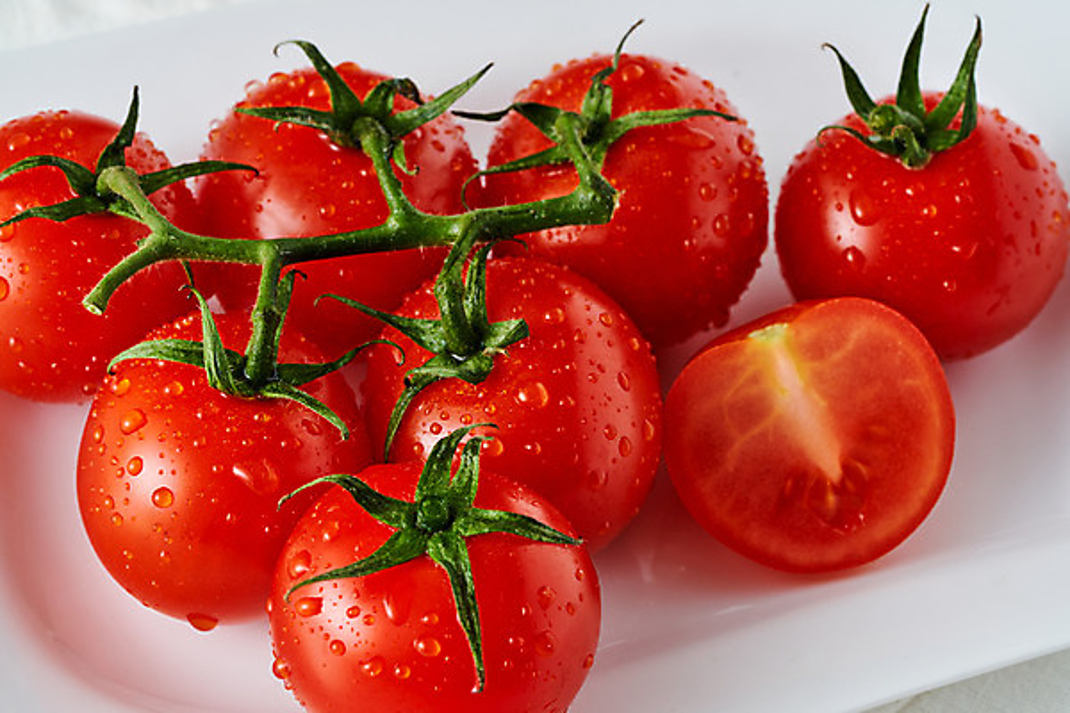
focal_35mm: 90
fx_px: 2675
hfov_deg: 22.6
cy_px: 356
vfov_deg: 15.2
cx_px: 535
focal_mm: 90
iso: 200
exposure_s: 1/125
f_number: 16
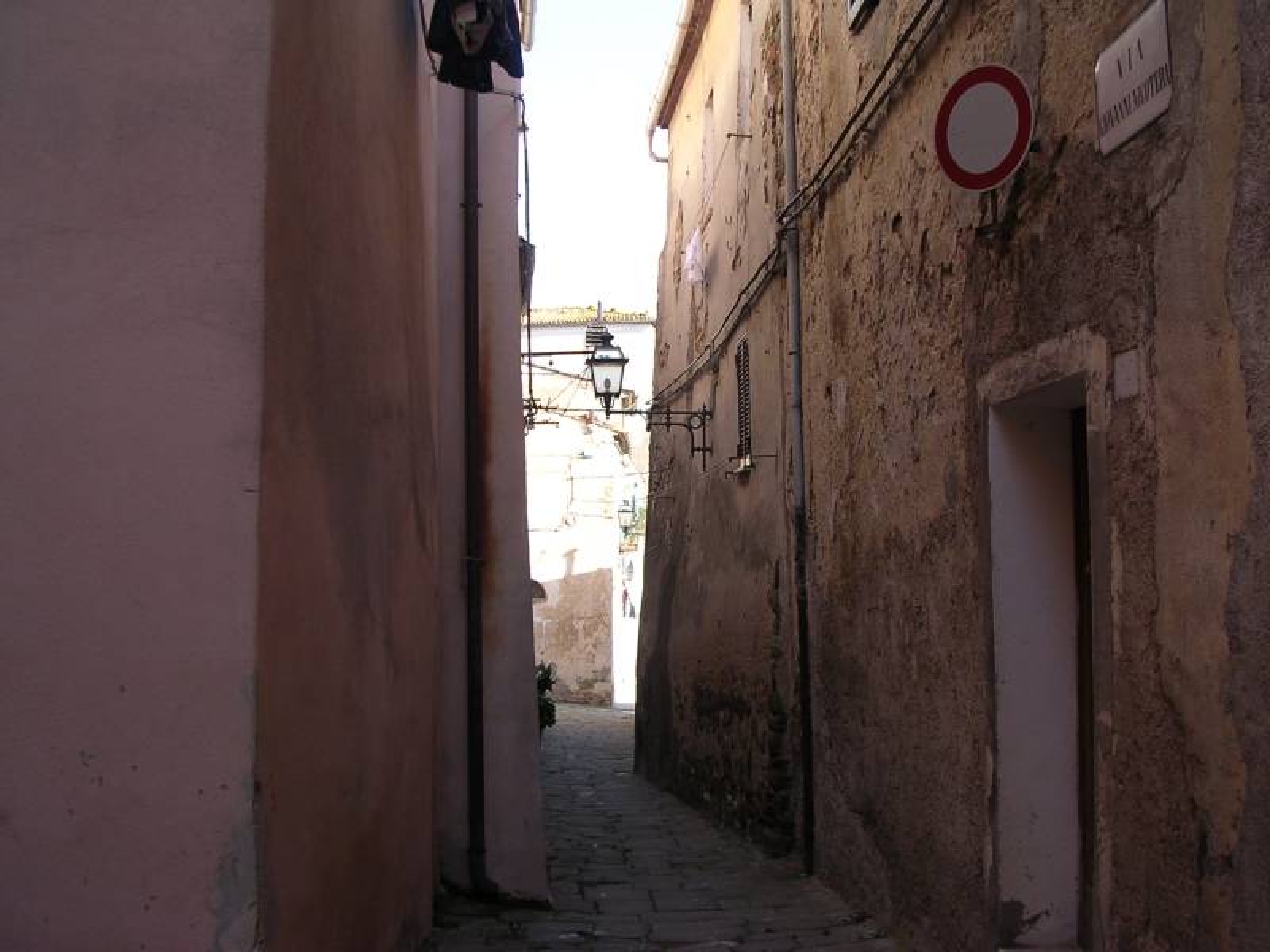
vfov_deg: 37.7
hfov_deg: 49.0
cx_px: 635
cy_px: 476
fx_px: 1394
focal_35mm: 38
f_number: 2.8
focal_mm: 5.8
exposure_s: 1/210
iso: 100
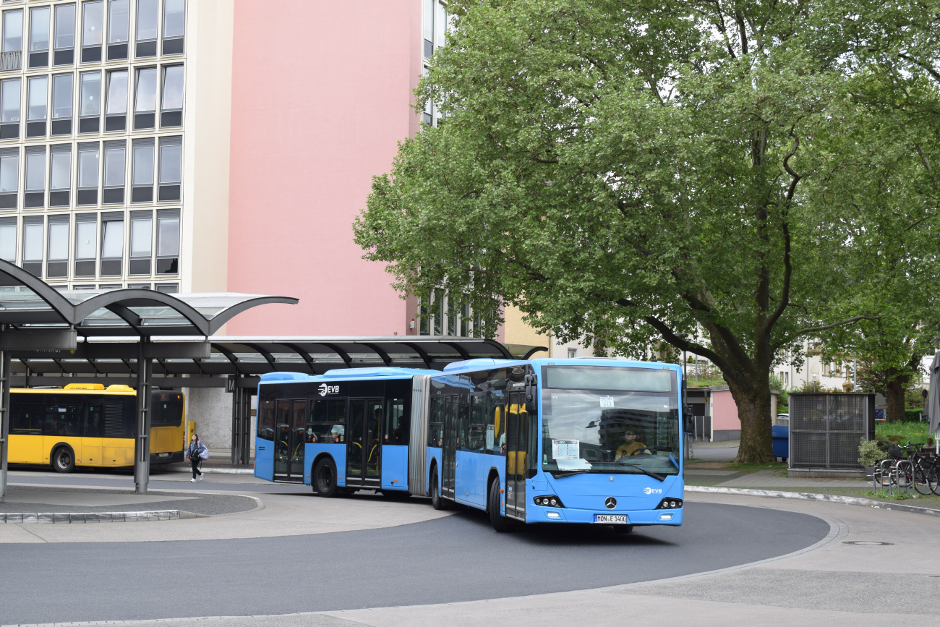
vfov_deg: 23.8
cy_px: 314
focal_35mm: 57
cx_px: 470
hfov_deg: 35.0
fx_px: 1488
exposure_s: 1/250
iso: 360
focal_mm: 38
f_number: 8
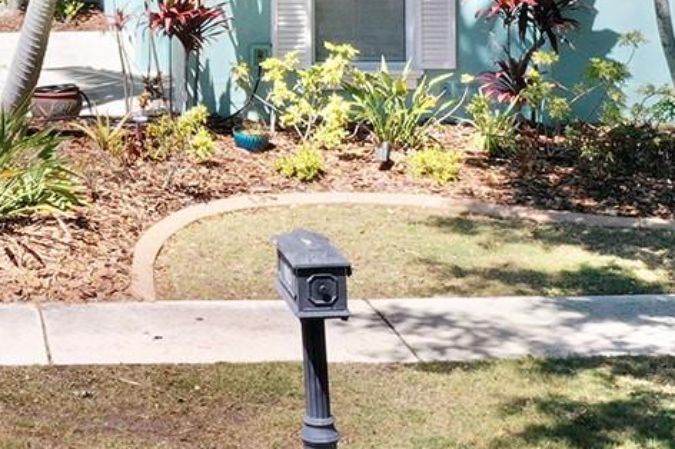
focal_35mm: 95
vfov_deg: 13.5
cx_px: -97
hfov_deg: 20.3
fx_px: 1780
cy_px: -241
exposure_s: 1/120
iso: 100
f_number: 10
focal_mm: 10.26
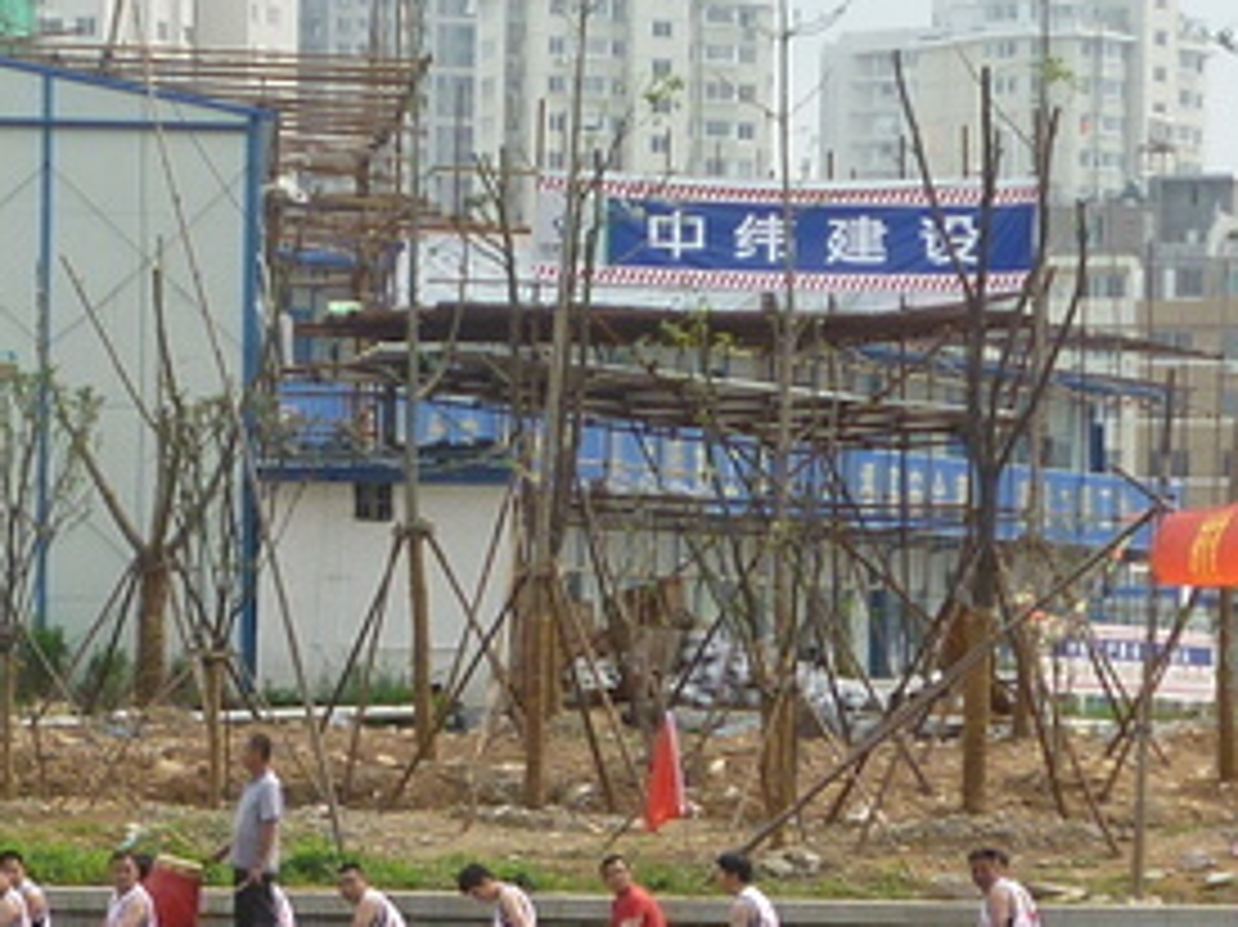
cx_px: 221
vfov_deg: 8.1
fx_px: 6542
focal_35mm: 183
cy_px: 848
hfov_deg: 10.8
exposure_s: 1/320
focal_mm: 7.5
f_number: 4.5
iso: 80
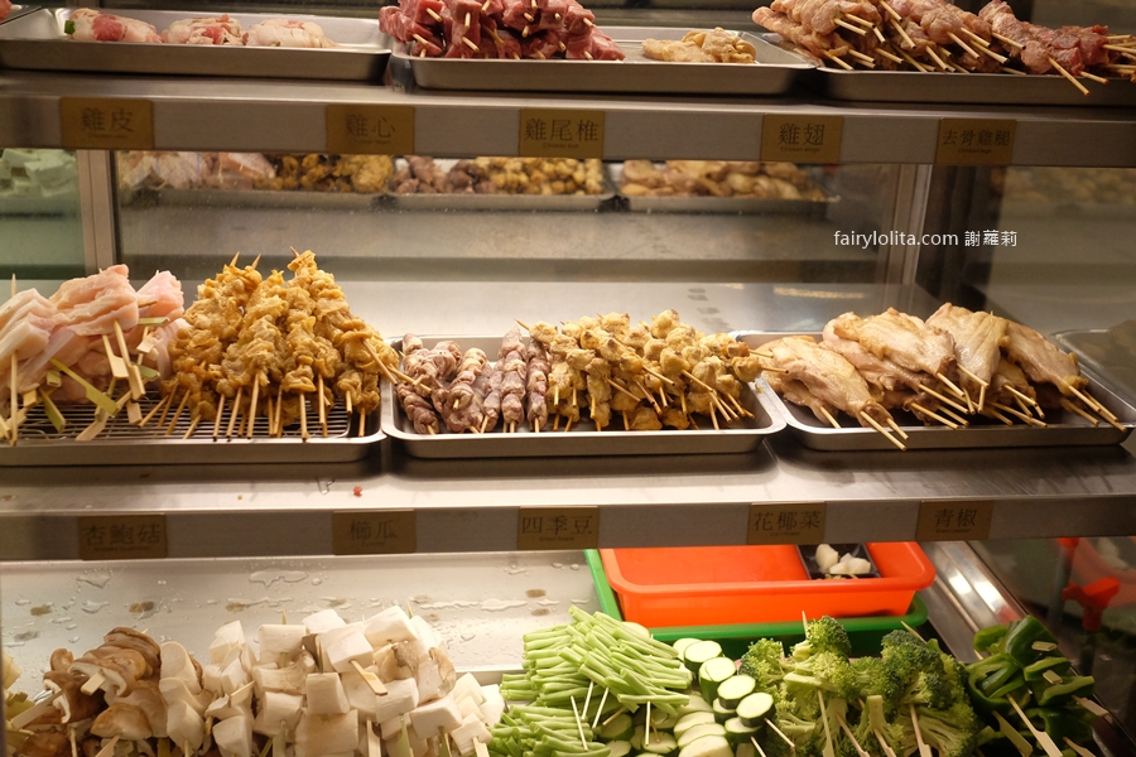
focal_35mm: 35
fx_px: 1104
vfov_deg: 37.9
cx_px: 568
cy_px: 378
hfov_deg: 54.4
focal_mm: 23
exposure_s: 1/680
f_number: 2.8
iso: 2500
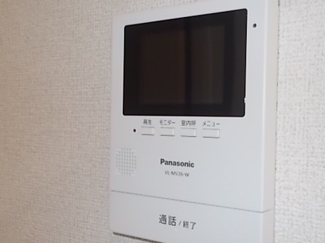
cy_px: 128
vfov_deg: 32.9
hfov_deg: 42.7
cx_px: 196
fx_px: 413
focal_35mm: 44
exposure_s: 1/25
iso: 200
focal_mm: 6
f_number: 3.6
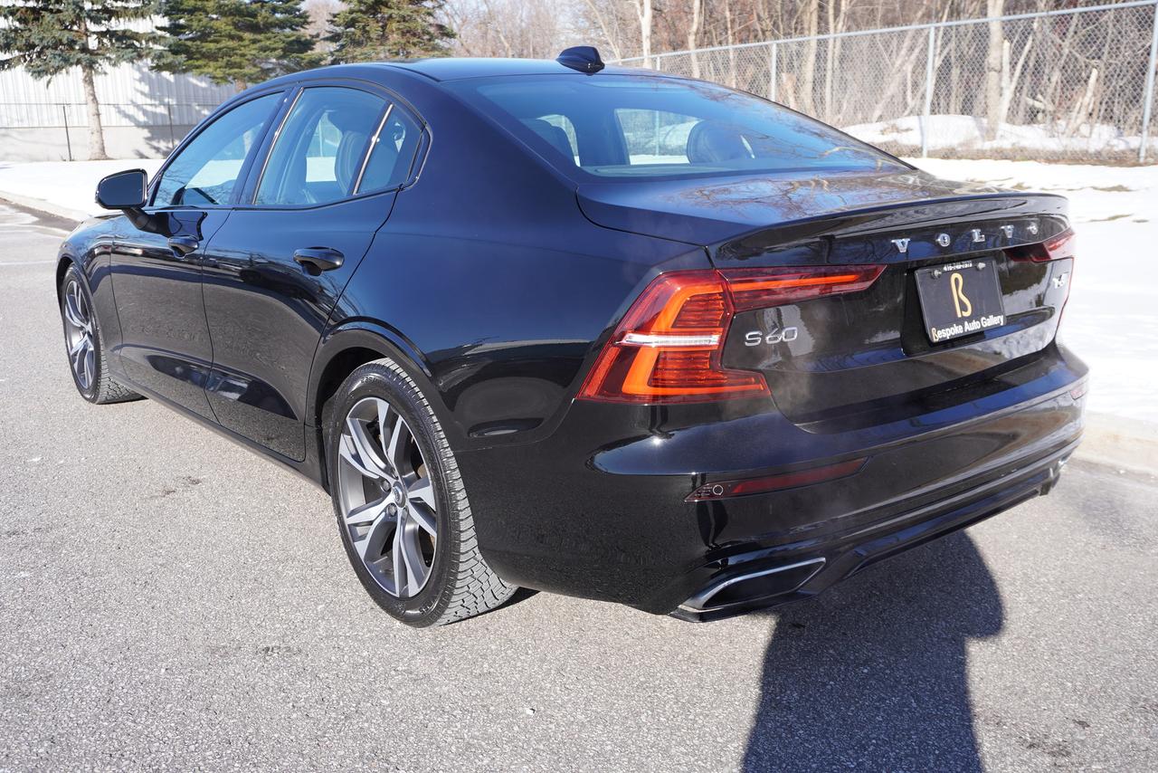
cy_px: 386
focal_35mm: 32
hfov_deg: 59.5
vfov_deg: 41.7
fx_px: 1013
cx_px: 579
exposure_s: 1/250
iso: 100
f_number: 5
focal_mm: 21
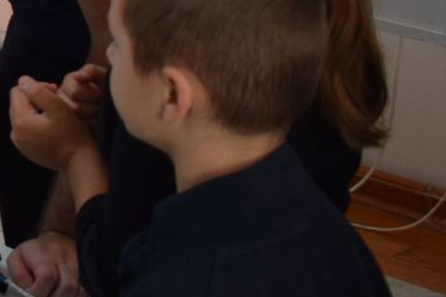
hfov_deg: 11.4
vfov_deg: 8.4
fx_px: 1920
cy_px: -290
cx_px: -549
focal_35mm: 155
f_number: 4.5
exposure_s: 1/80
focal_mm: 20
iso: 400
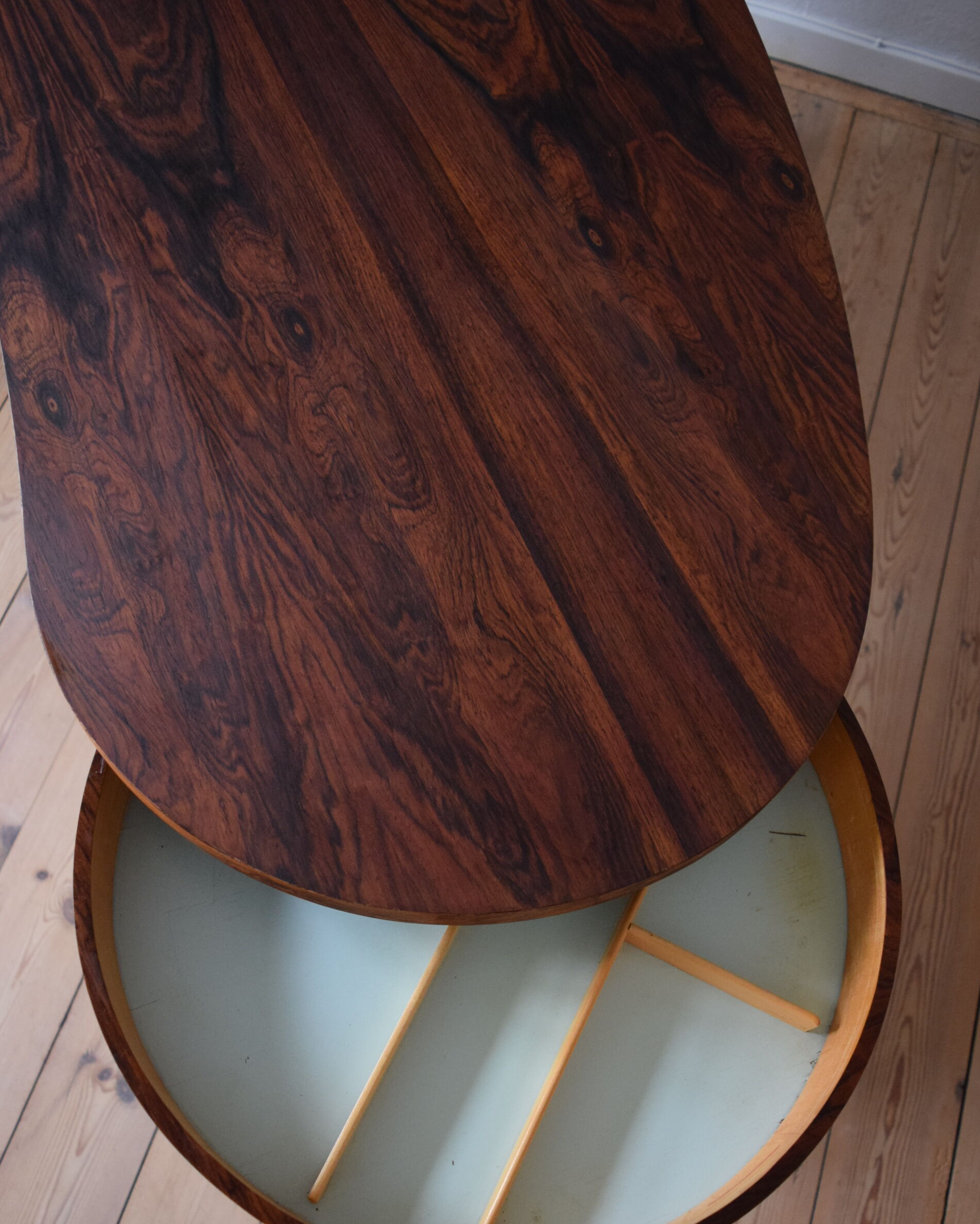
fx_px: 1160
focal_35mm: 32
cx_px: 475
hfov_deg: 45.8
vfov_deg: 55.2
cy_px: 743
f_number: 3.5
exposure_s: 1/80
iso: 1600
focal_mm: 18
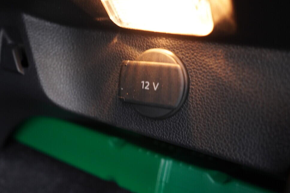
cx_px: 149
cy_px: 99
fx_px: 306
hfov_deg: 50.7
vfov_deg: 35.1
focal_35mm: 38
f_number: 2.8
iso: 800
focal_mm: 24
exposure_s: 1/40
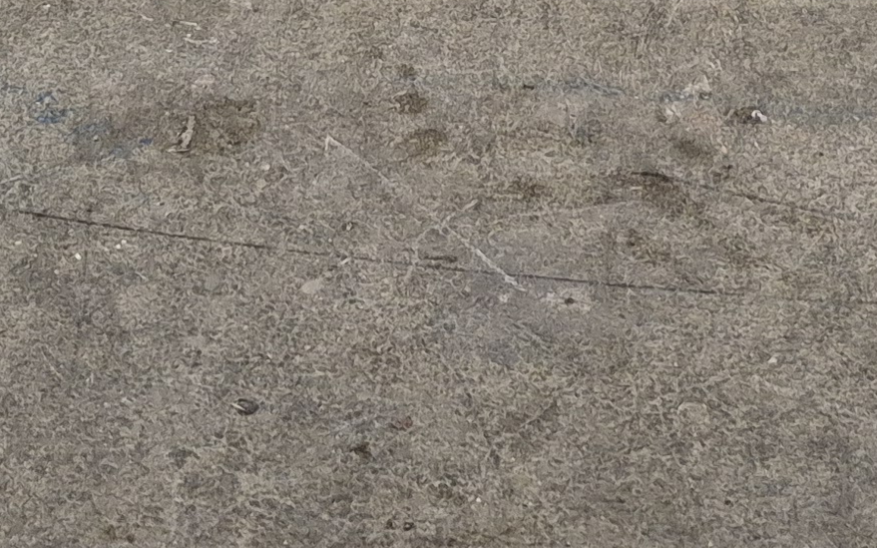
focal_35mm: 111
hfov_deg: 18.8
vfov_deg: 10.1
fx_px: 2653
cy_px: -829
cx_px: 457
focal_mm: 5.4
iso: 400
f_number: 1.8
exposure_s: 1/120
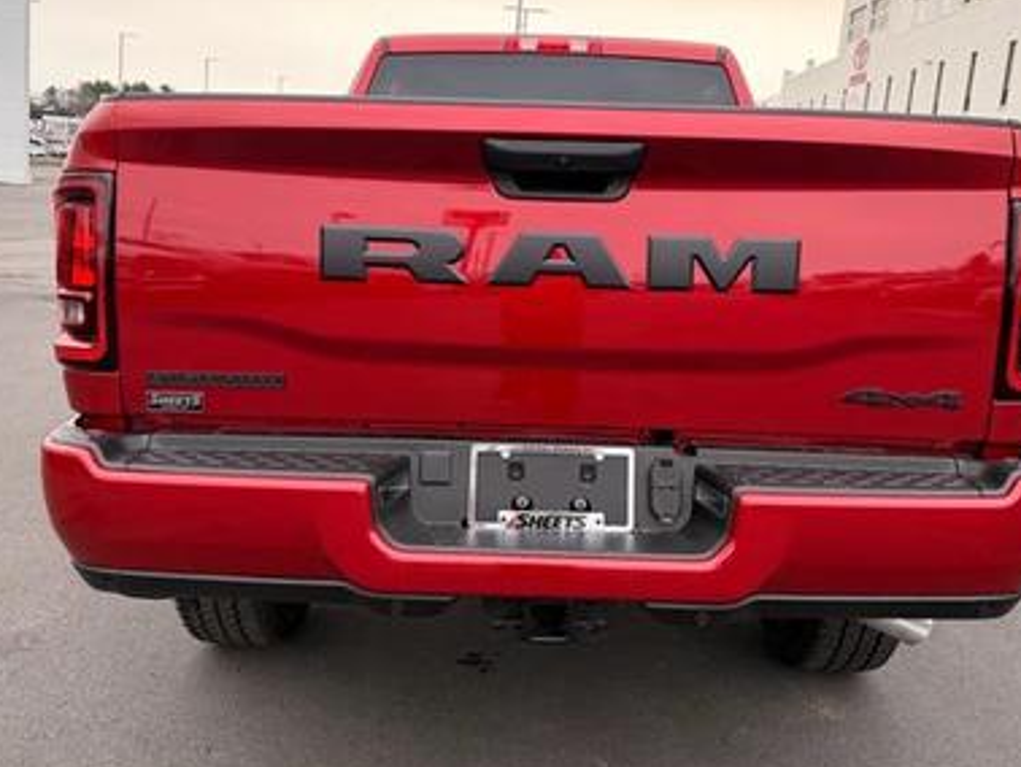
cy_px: 319
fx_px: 944
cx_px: 532
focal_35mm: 32
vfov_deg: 44.0
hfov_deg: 56.8
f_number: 1.78
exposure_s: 1/1192
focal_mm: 6.76
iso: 80
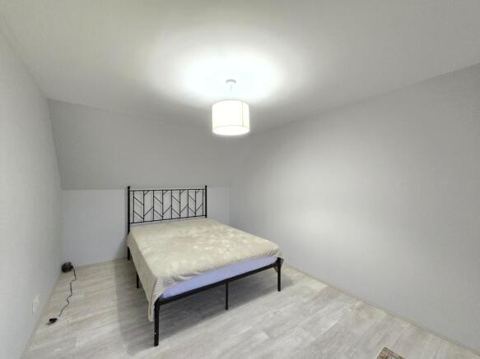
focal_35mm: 13
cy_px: 180
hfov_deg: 106.2
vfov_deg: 89.9
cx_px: 240
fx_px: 180
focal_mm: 2.2
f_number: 2.2
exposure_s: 1/50
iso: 1250
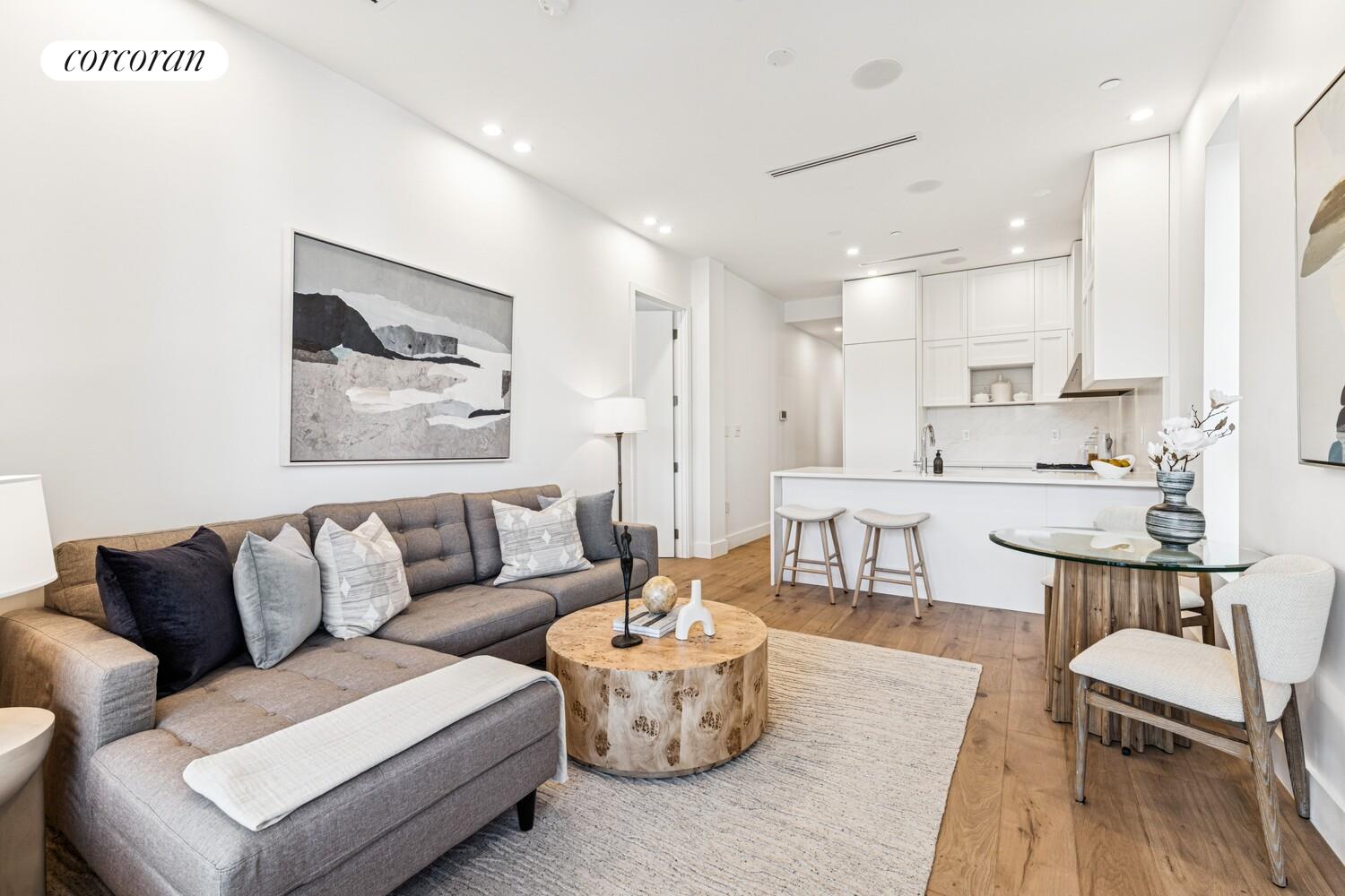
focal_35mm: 15
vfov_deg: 77.3
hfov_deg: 100.4
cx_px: 672
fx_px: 560
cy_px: 448
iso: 640
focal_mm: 15
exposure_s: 1/15
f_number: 14
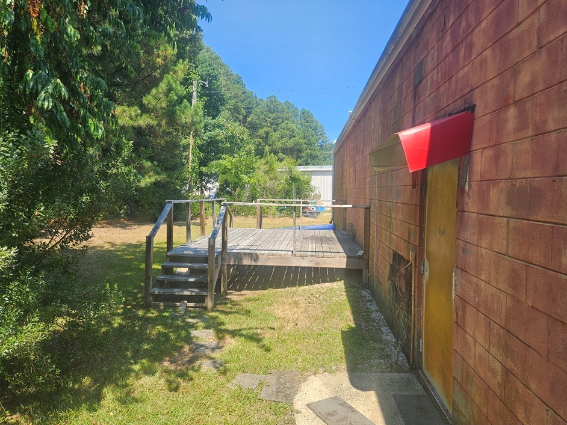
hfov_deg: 69.4
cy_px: 213
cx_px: 277
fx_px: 410
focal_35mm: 25
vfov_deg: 54.9
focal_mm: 5.4
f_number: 1.8
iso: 25
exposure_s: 1/746
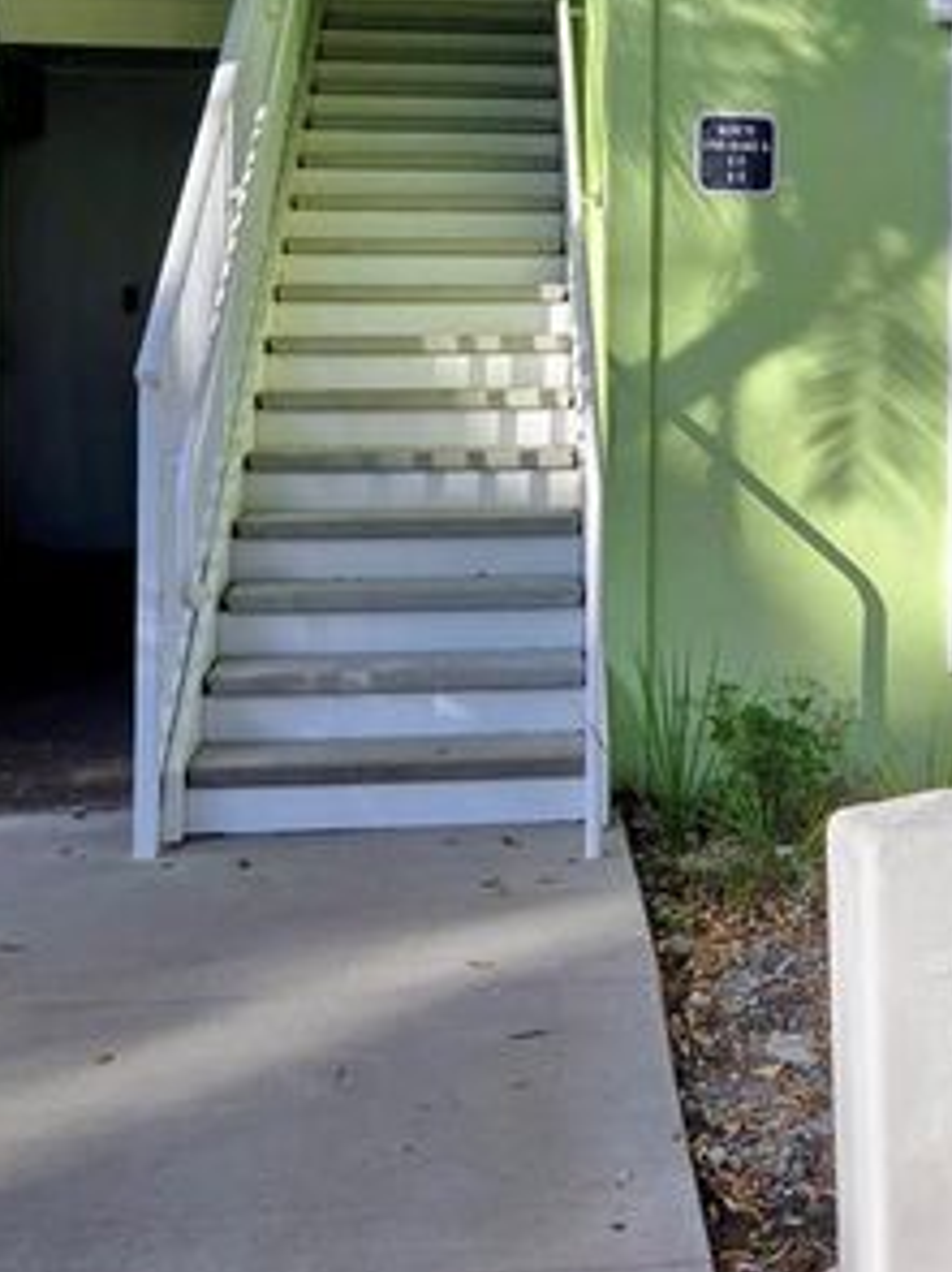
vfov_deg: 35.9
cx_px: 750
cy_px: 295
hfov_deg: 27.5
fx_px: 1908
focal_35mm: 52
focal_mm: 5.4
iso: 25
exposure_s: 1/1336
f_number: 1.8
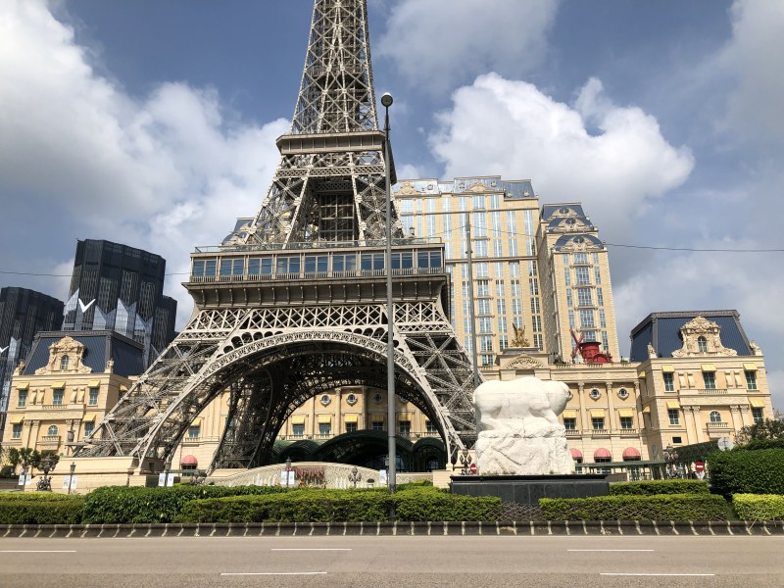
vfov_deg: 49.7
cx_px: 392
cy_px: 294
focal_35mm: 28
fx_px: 634
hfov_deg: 63.4
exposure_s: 1/4000
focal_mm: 4
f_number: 1.8
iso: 25
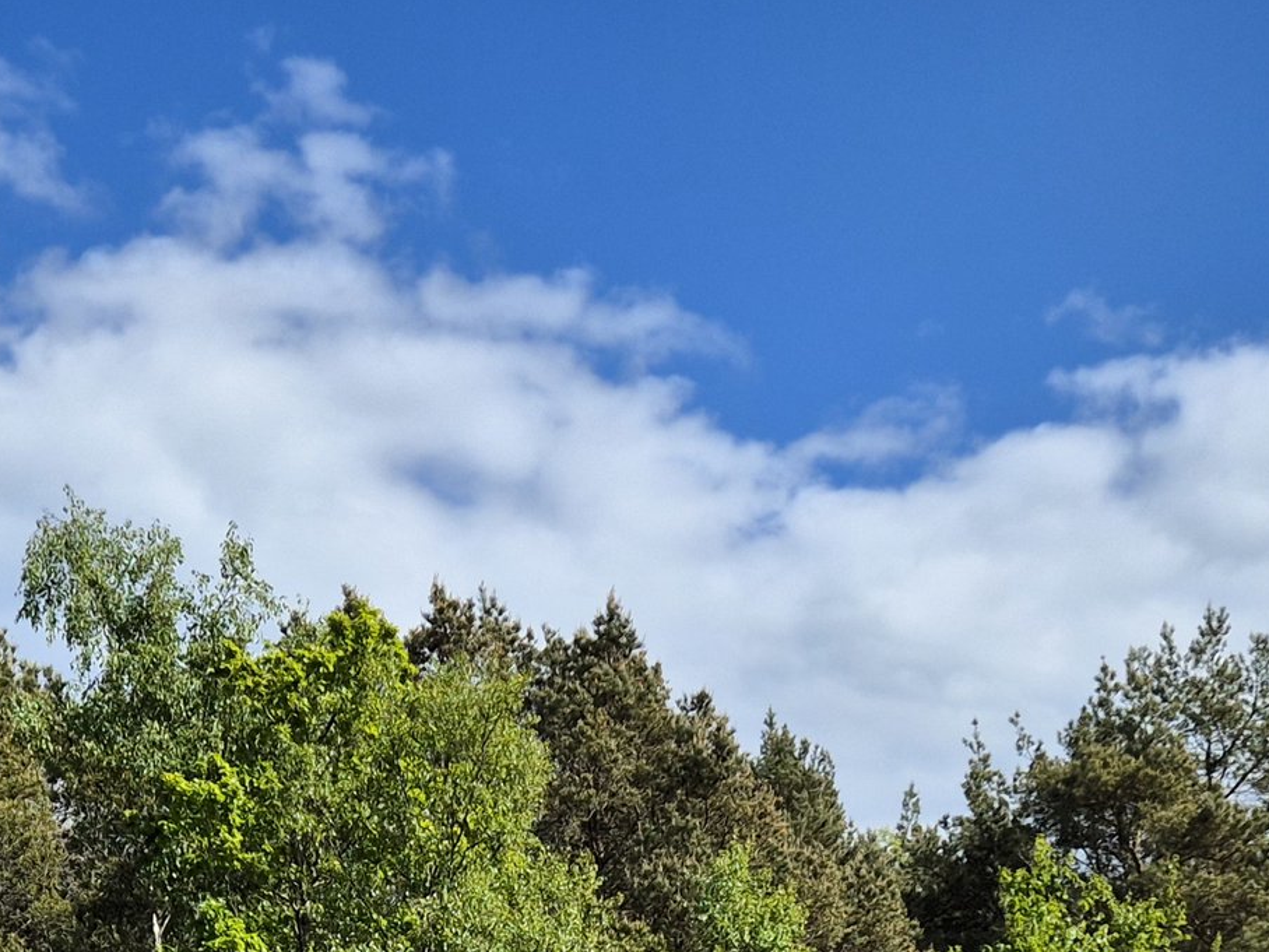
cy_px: 1564
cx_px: 834
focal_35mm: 76
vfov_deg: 16.9
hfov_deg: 25.5
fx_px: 2786
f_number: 1.8
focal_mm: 5.4
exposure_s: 1/2304
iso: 25
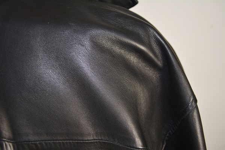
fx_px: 225
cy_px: 75
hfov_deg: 53.1
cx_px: 112
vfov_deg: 36.9
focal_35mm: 36
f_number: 4
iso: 160
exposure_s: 1/60
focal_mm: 24
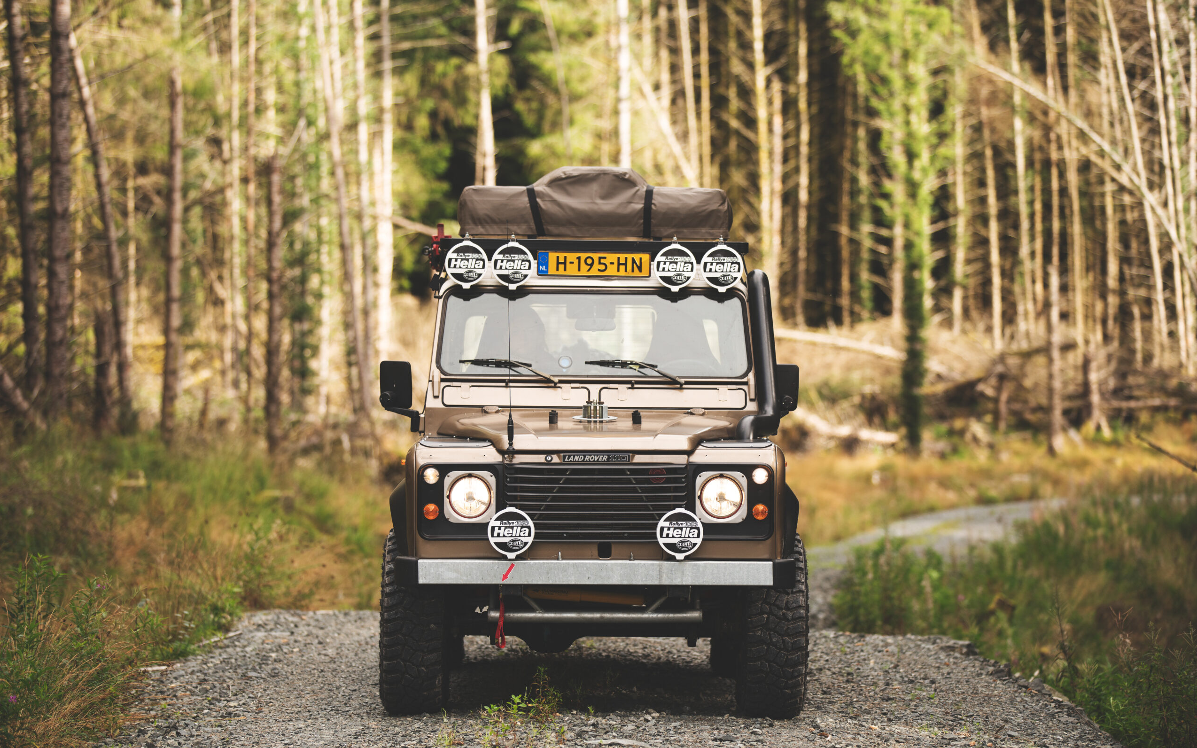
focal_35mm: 126
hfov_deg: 16.6
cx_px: 599
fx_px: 4110
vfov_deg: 10.4
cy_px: 367
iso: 160
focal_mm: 123
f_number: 2.8
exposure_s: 1/640
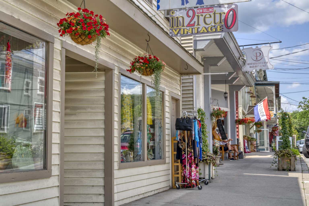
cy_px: 103
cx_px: 154
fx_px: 412
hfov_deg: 41.1
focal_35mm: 48
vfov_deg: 28.1
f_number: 7.1
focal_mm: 48
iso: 125
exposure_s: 1/160
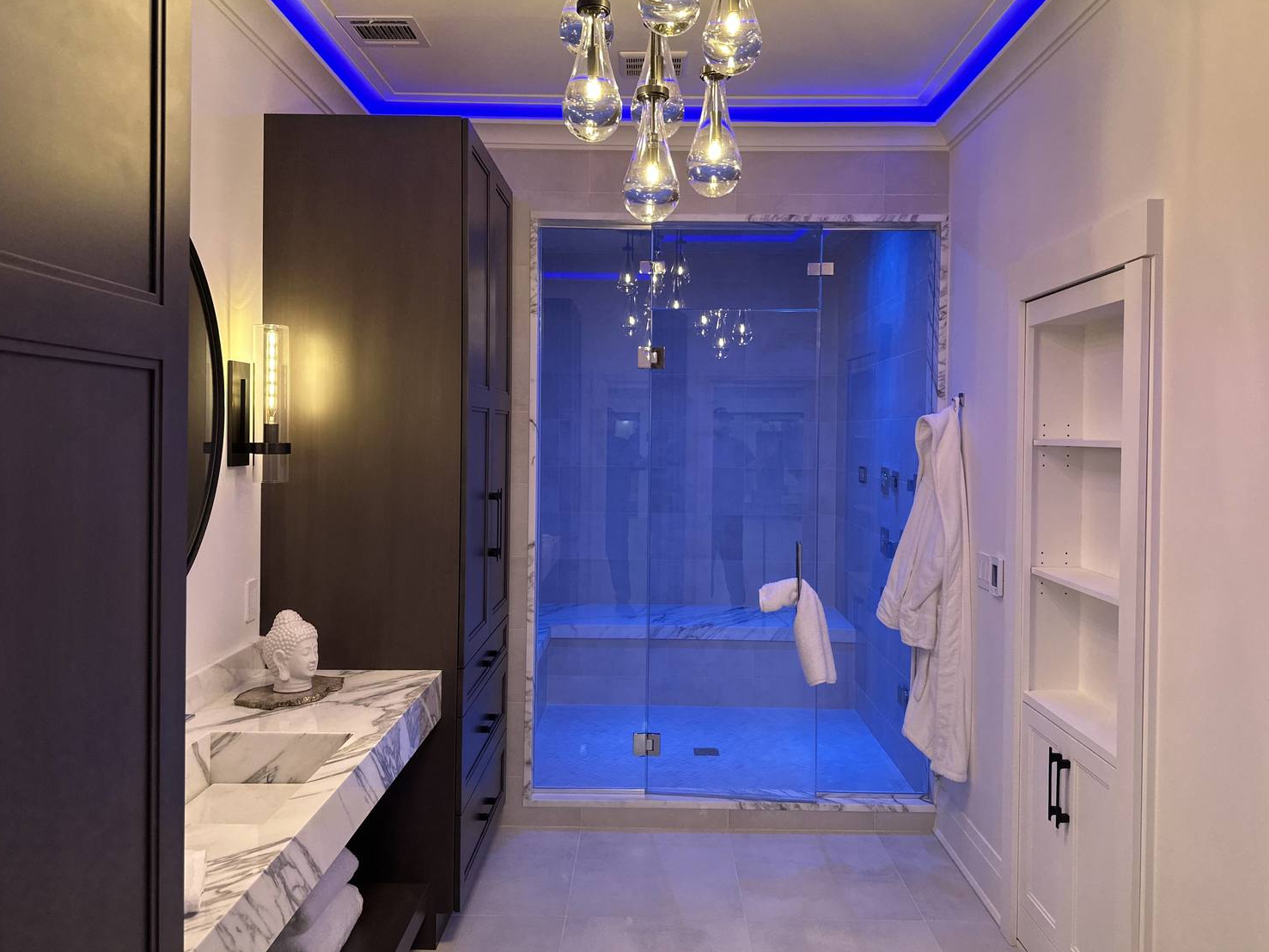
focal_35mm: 26
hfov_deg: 67.3
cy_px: 442
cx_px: 652
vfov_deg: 53.0
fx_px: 953
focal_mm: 6.86
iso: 125
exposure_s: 1/60
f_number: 1.78
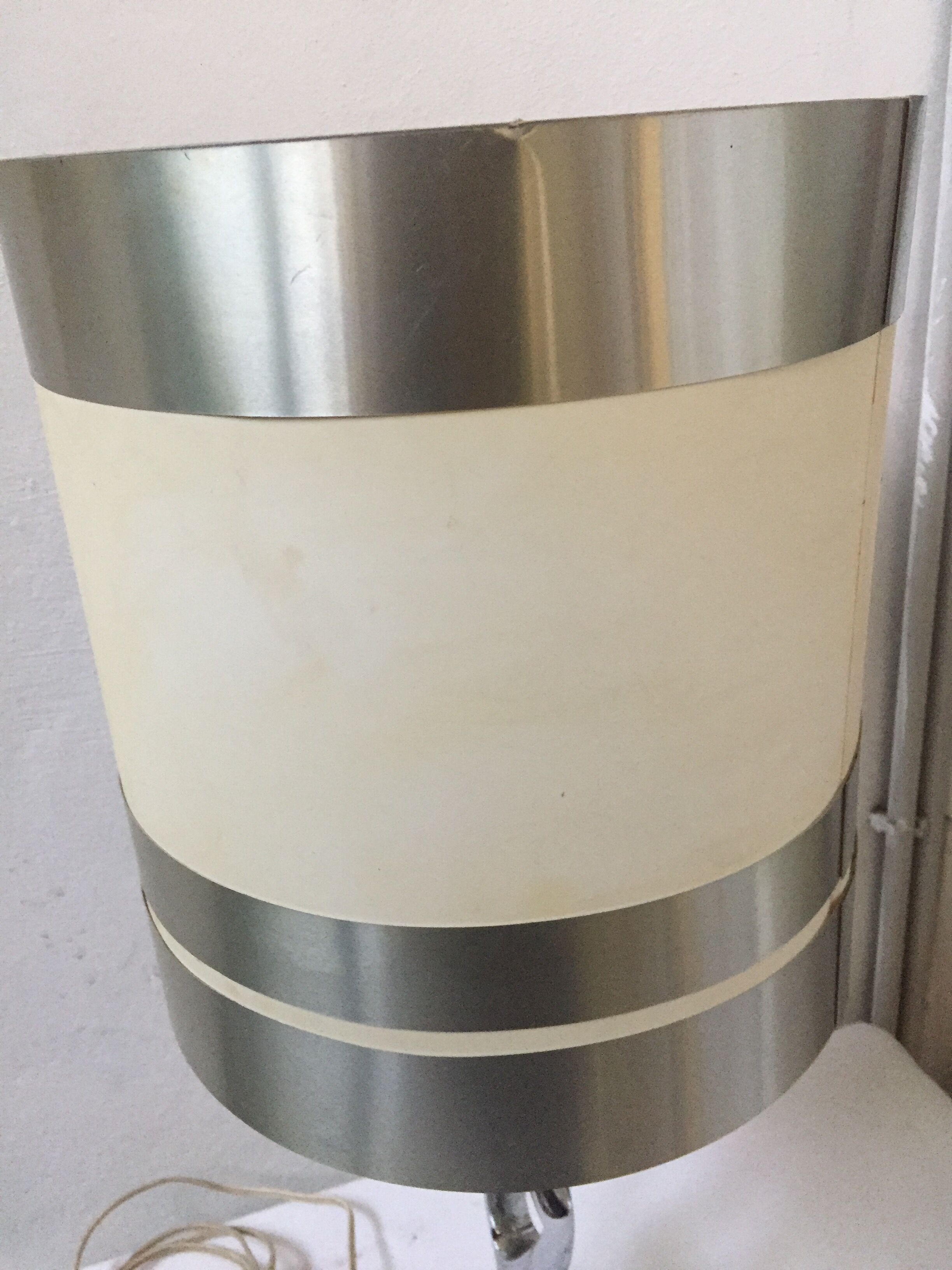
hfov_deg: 48.2
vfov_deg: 61.7
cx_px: 476
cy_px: 635
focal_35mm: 29
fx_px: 1063
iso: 250
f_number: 2.2
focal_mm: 4.15
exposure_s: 1/30
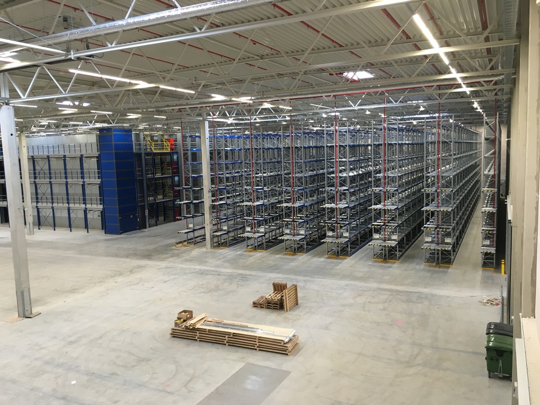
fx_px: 452
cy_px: 202
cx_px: 270
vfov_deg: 48.2
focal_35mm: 29
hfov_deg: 61.7
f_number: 2.2
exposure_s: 1/33
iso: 80
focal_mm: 4.15
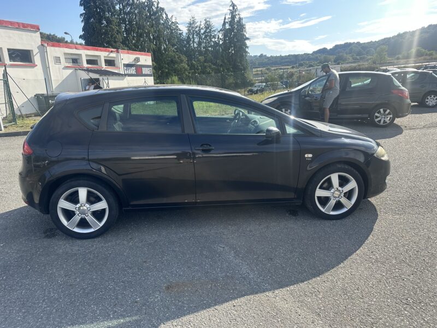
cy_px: 164
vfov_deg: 56.8
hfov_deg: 71.6
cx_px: 218
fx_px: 303
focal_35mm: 24
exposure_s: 1/1721
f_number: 1.78
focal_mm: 6.86
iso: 80
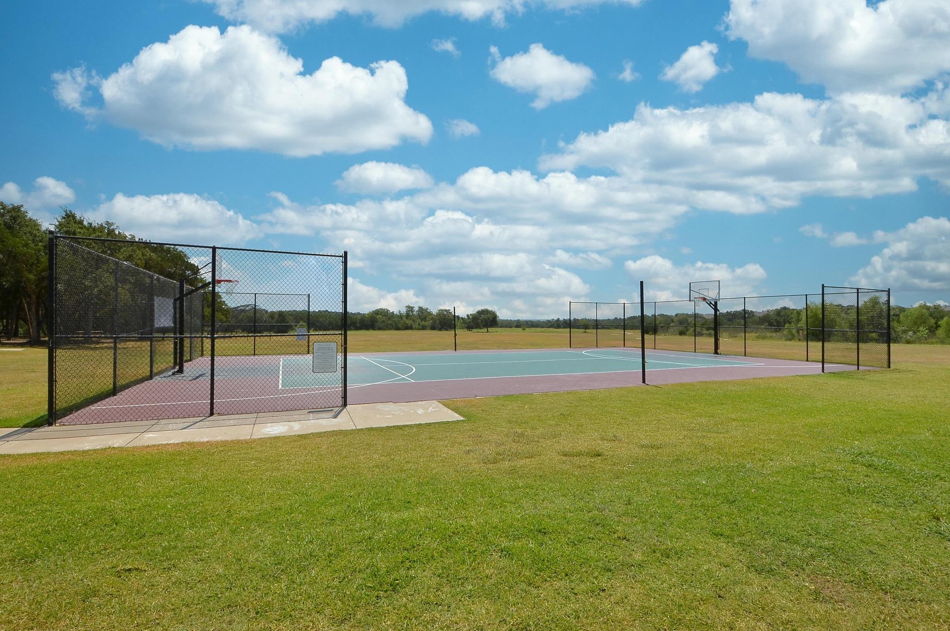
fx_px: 395
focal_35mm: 15
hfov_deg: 100.5
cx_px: 475
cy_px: 316
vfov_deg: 77.2
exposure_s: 1/250
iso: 250
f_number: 14
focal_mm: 10
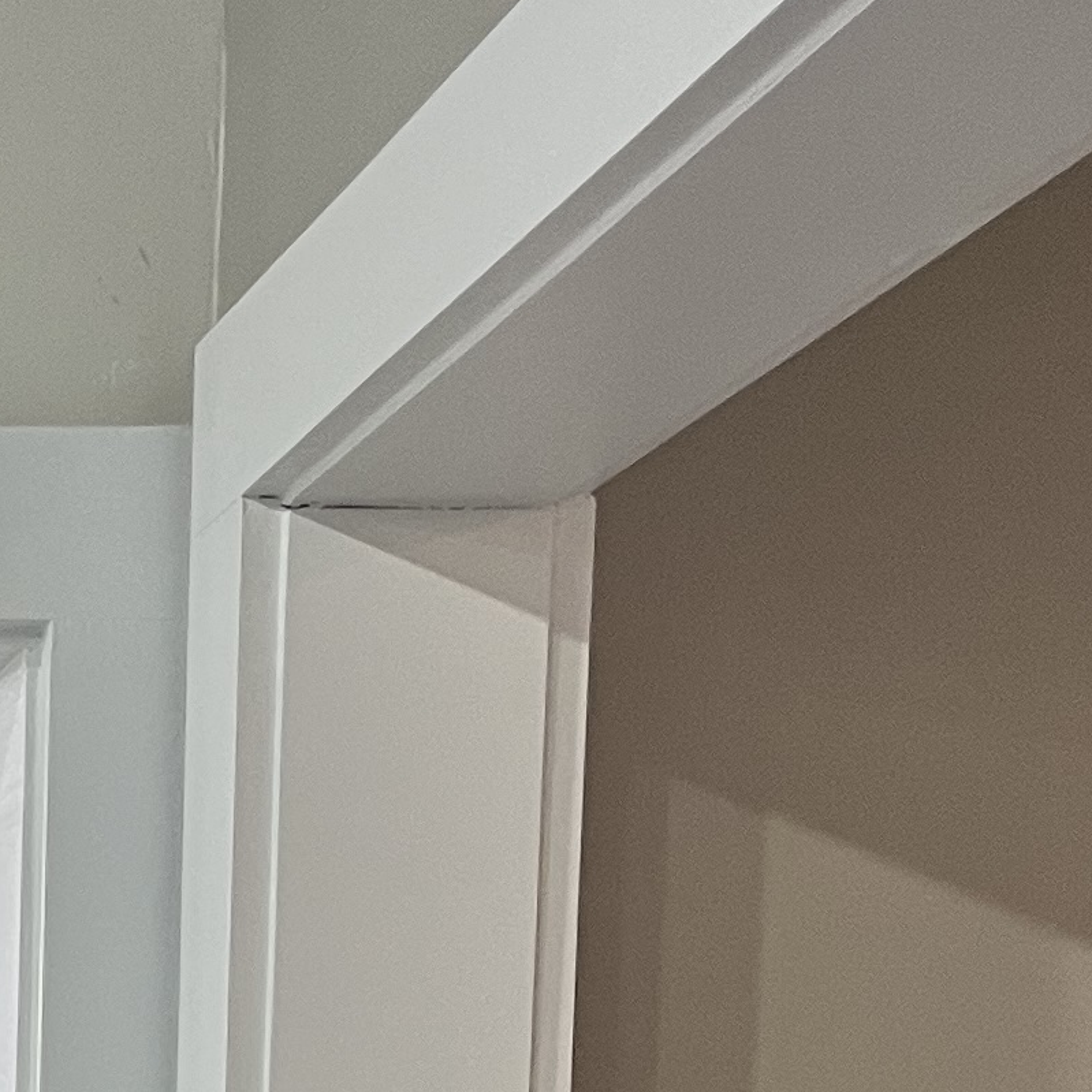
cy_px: 1890
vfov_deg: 13.6
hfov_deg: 13.5
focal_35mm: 116
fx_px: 4140
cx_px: -880
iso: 80
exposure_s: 1/60
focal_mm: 5.1
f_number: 1.6
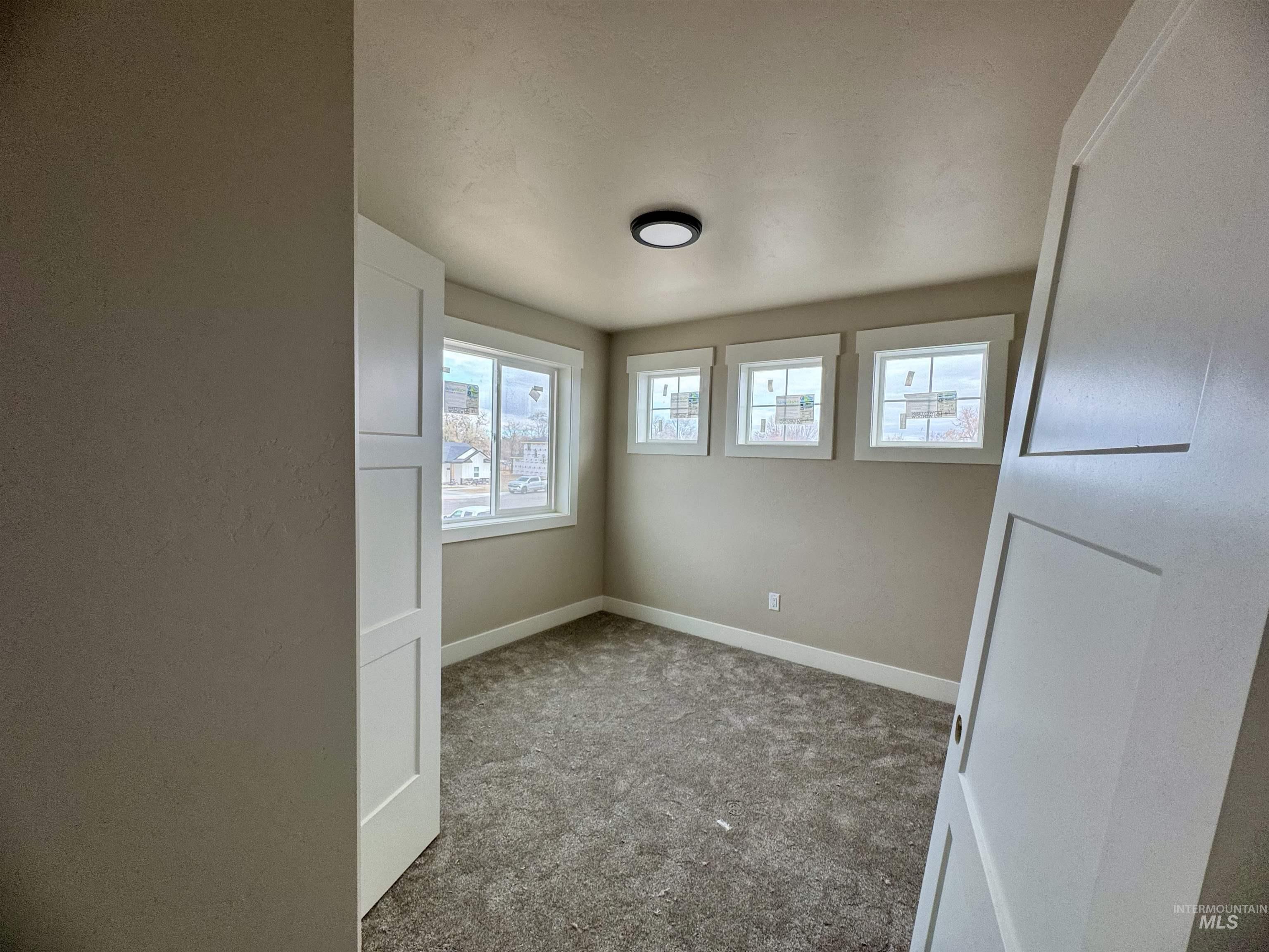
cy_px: 476
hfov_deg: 102.1
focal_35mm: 14
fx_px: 513
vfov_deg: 85.7
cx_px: 634
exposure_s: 1/120
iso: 80
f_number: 2.2
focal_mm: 2.22
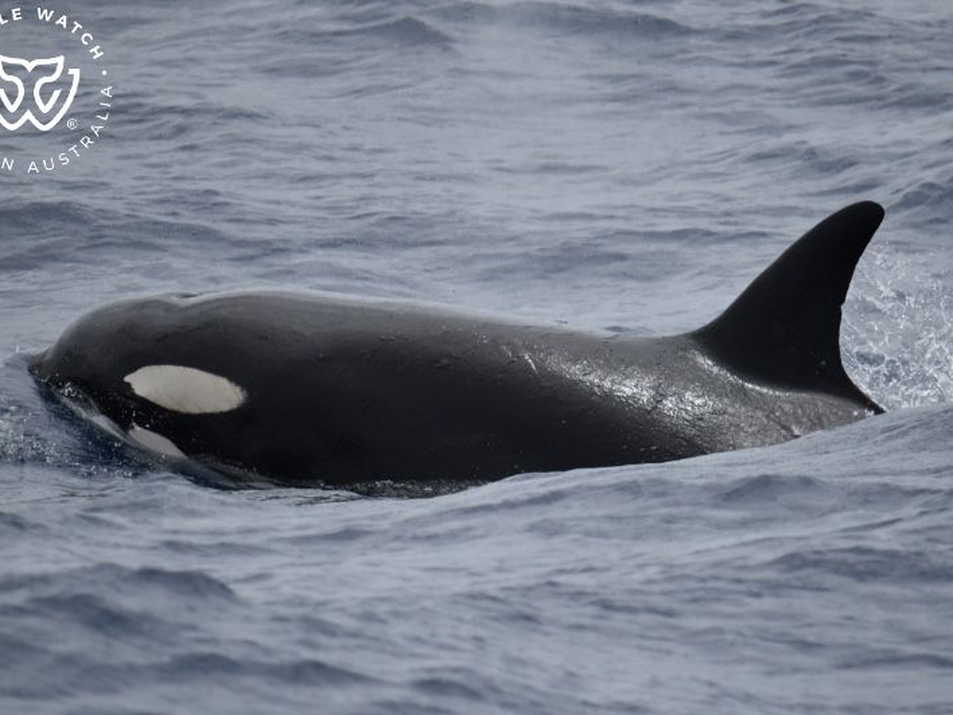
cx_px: 481
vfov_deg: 2.3
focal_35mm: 652
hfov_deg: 3.0
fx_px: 17950
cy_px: 358
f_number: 6.3
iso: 900
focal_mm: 600
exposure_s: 1/8000
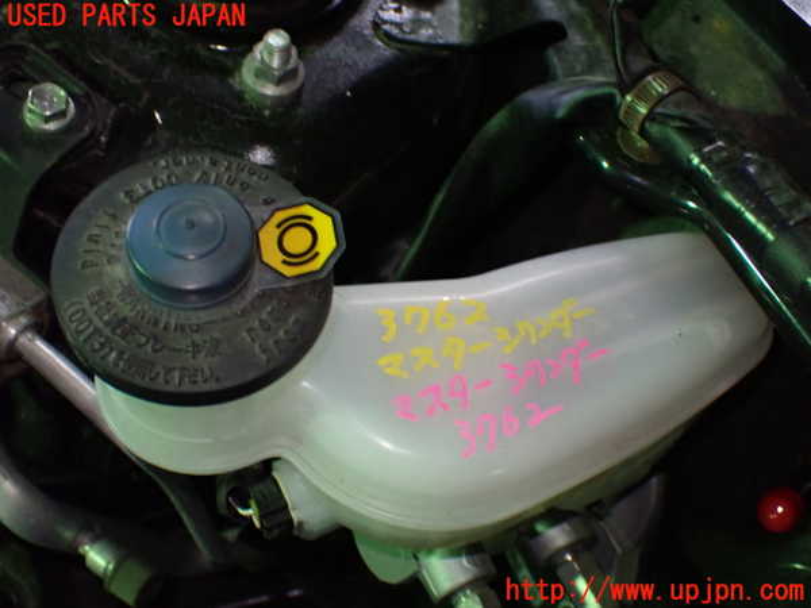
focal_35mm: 47
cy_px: 304
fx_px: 1101
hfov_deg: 40.4
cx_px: 406
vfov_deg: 30.9
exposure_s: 1/80
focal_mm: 8.4
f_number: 3.1
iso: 800
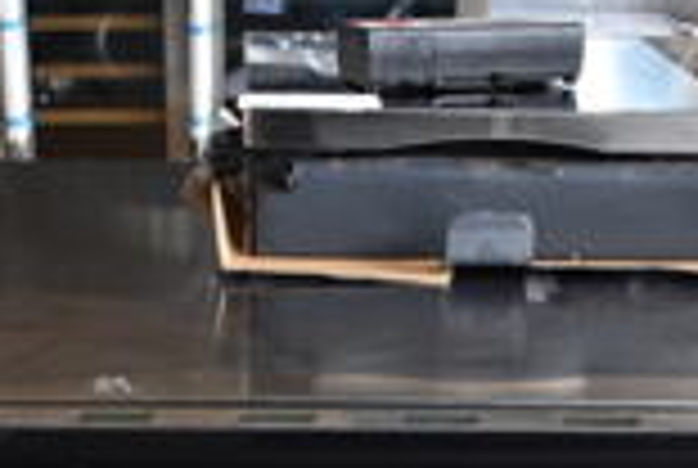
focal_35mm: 83
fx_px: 1612
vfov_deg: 15.3
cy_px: 698
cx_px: 270
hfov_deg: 24.4
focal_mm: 18
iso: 320
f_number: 3.5
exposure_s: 1/30
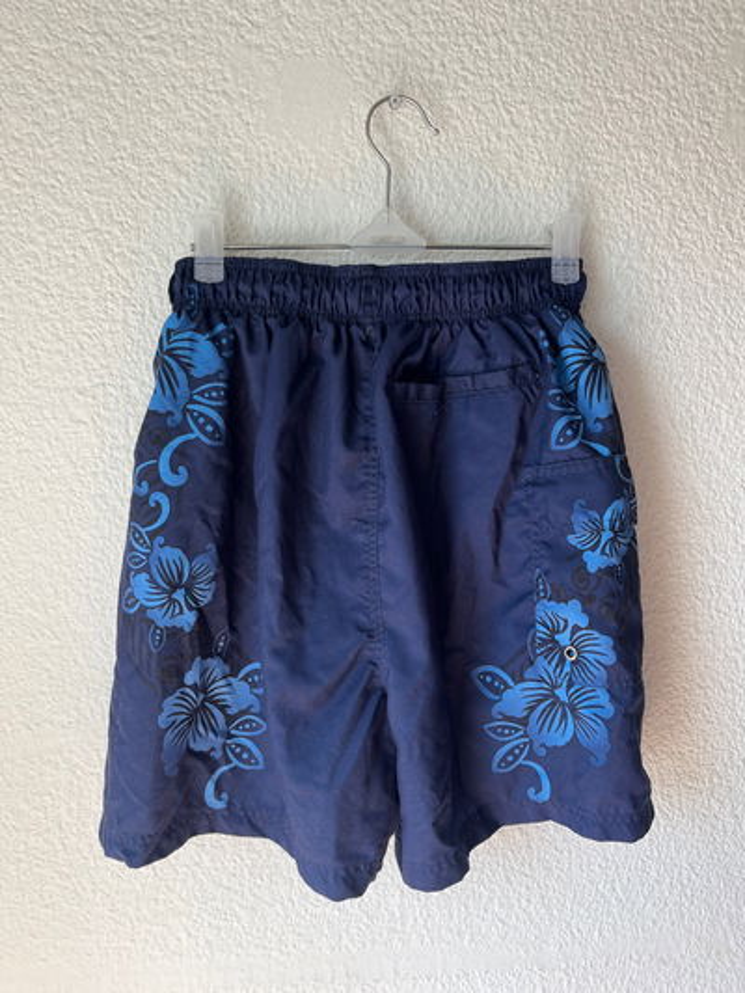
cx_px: 372
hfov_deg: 53.1
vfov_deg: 67.3
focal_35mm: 26
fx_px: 746
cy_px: 496
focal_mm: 5.1
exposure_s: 1/153
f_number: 1.6
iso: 40
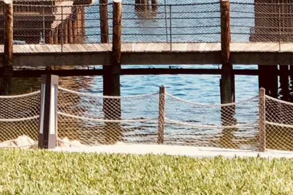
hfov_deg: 7.2
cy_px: -229
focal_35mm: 285
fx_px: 2319
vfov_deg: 4.7
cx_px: -100
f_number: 2.8
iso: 20
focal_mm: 6.6
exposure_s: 1/923
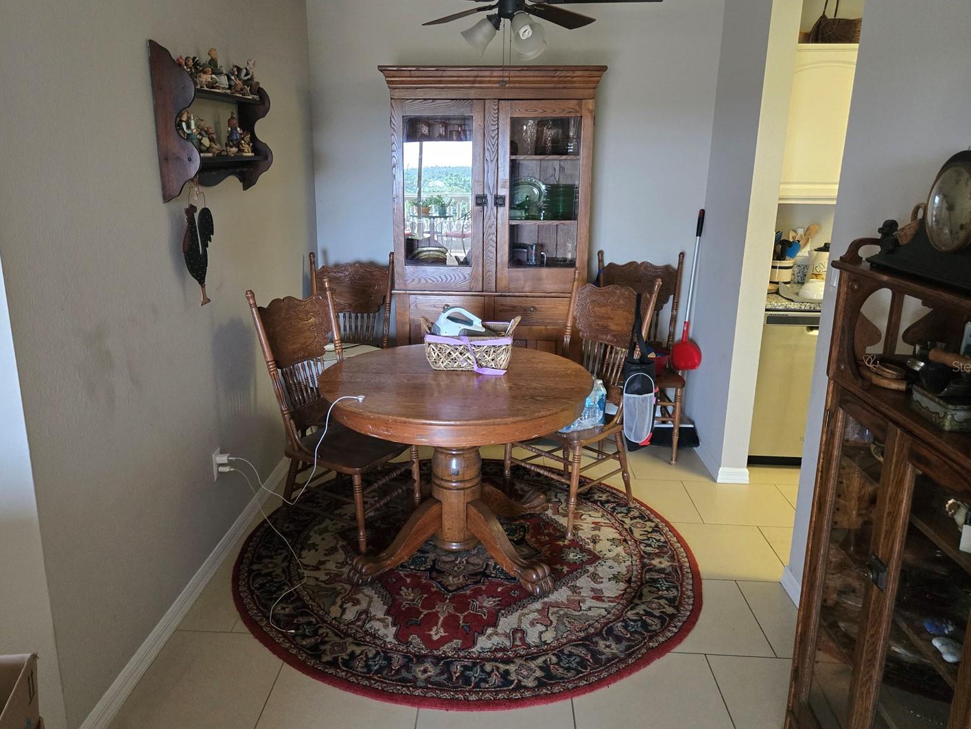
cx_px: 468
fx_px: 730
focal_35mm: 26
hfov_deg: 67.3
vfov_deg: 53.1
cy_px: 366
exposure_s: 1/120
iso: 1000
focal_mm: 5.4
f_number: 1.8
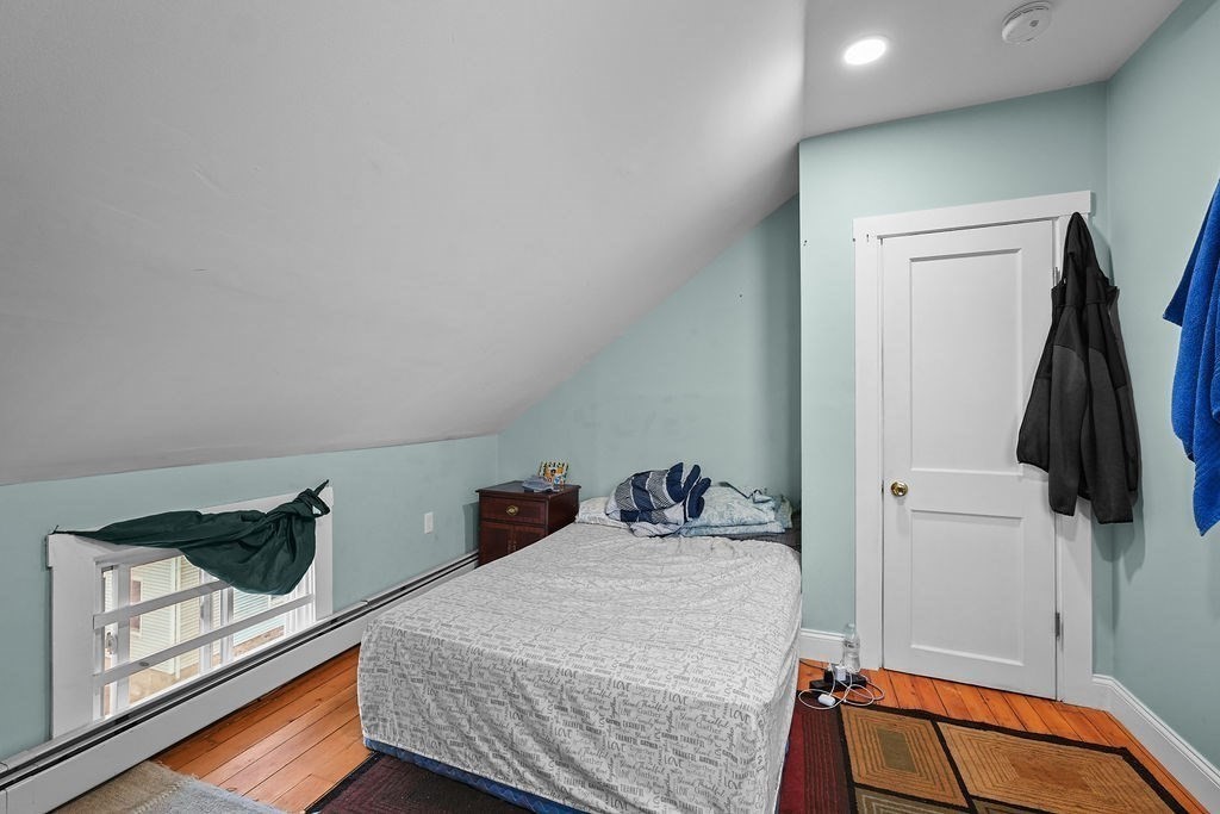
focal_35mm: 15
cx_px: 610
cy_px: 407
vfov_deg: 77.3
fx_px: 508
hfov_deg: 100.4
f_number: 5
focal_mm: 10
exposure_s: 1/5
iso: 250
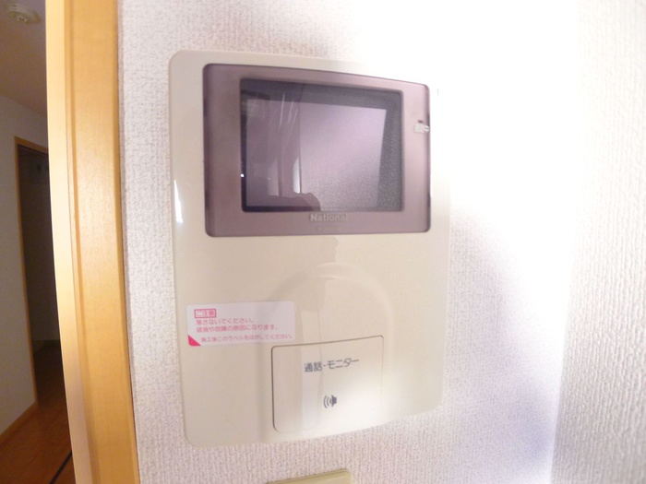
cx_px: 323
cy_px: 242
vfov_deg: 56.8
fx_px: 448
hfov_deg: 71.6
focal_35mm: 24
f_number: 2
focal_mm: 5.1
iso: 400
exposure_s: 1/20
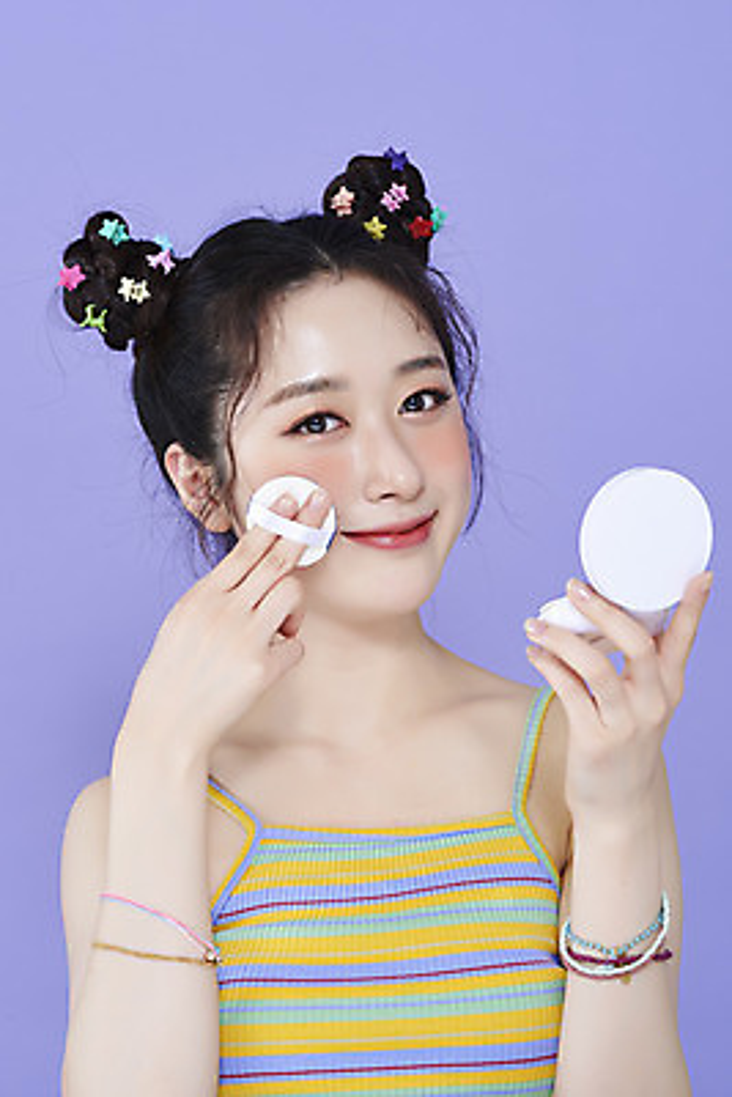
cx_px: 366
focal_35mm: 105
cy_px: 548
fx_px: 3199
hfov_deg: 13.1
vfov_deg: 19.4
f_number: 11
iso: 64
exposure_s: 1/125
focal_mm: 105
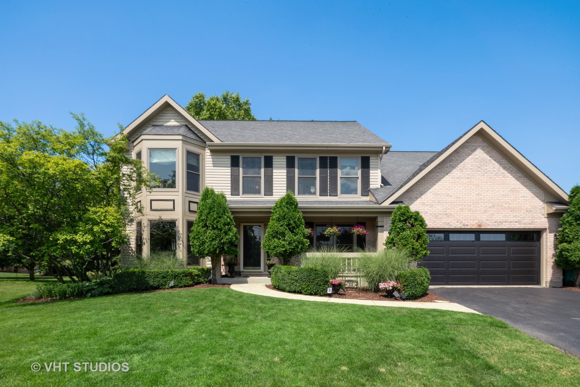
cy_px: 194
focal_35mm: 17
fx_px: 274
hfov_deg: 93.3
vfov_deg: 70.4
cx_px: 290
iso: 100
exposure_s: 1/25
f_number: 22
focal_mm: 17
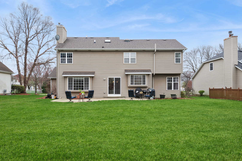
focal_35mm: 25
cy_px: 80
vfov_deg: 51.3
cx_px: 121
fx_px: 168
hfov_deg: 71.5
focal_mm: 25
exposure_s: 1/160
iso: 400
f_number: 11
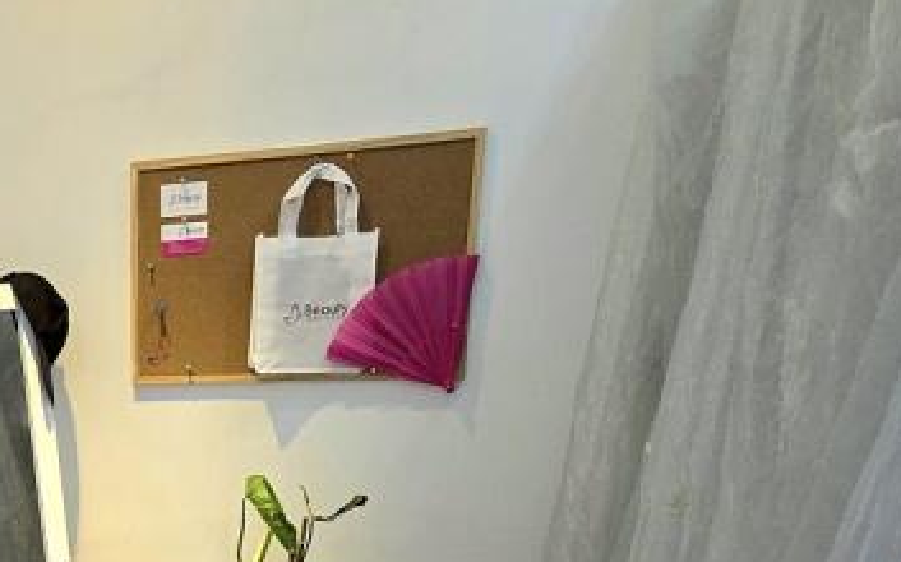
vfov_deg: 28.1
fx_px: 981
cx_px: -23
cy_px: 667
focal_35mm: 40
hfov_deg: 41.9
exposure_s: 1/50
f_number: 2.2
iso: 250
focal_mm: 2.2
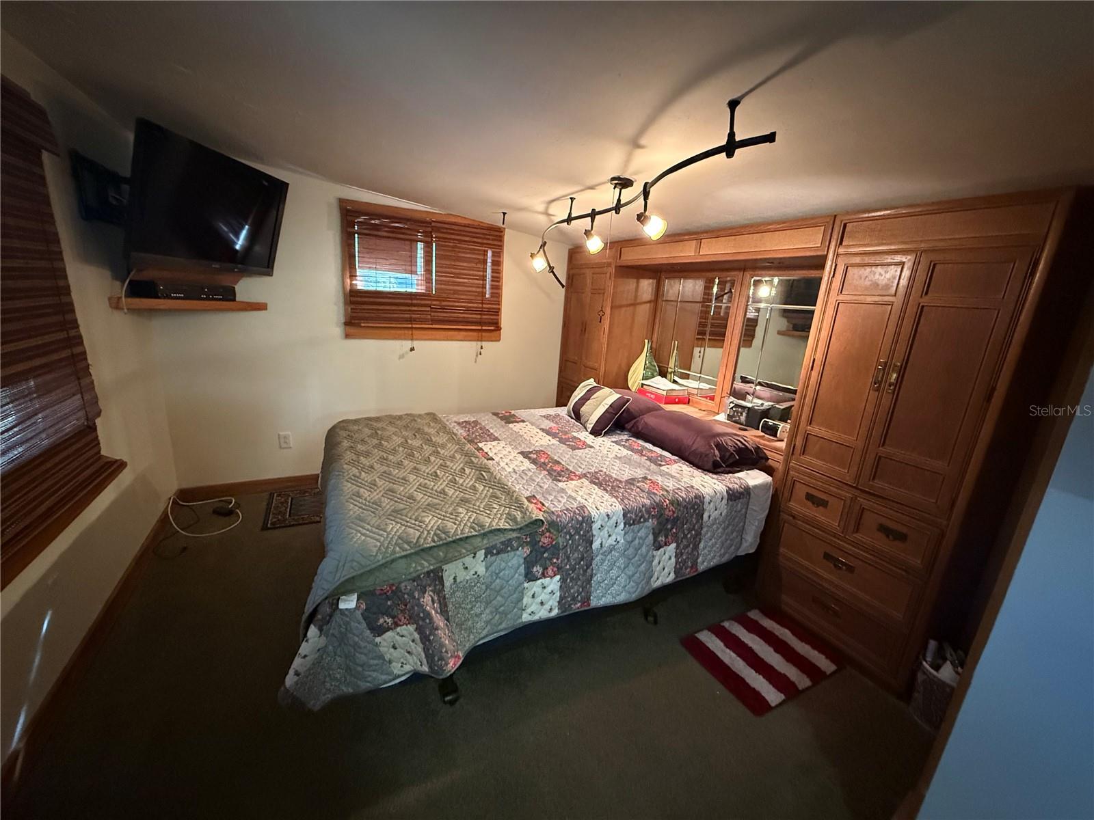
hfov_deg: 102.1
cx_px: 547
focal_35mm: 14
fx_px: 442
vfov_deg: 85.7
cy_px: 410
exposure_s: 1/60
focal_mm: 2.22
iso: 800
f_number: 2.2
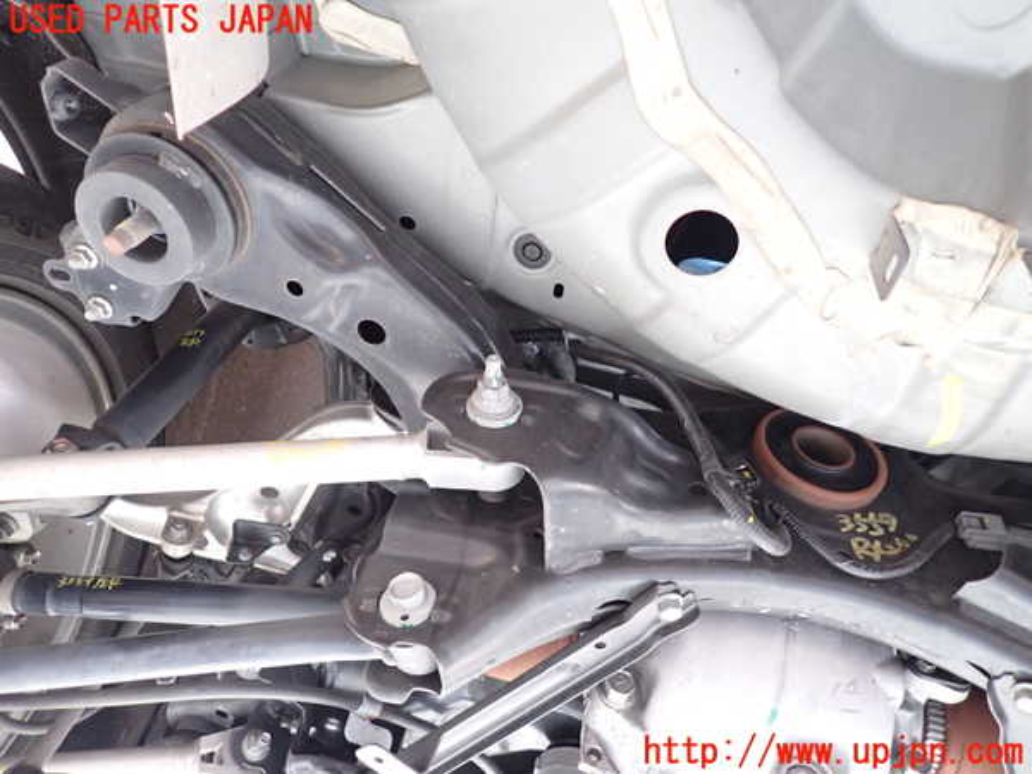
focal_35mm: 25
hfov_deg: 69.4
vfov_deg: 54.9
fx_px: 745
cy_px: 387
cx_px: 516
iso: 400
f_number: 2
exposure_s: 1/30
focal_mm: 4.5
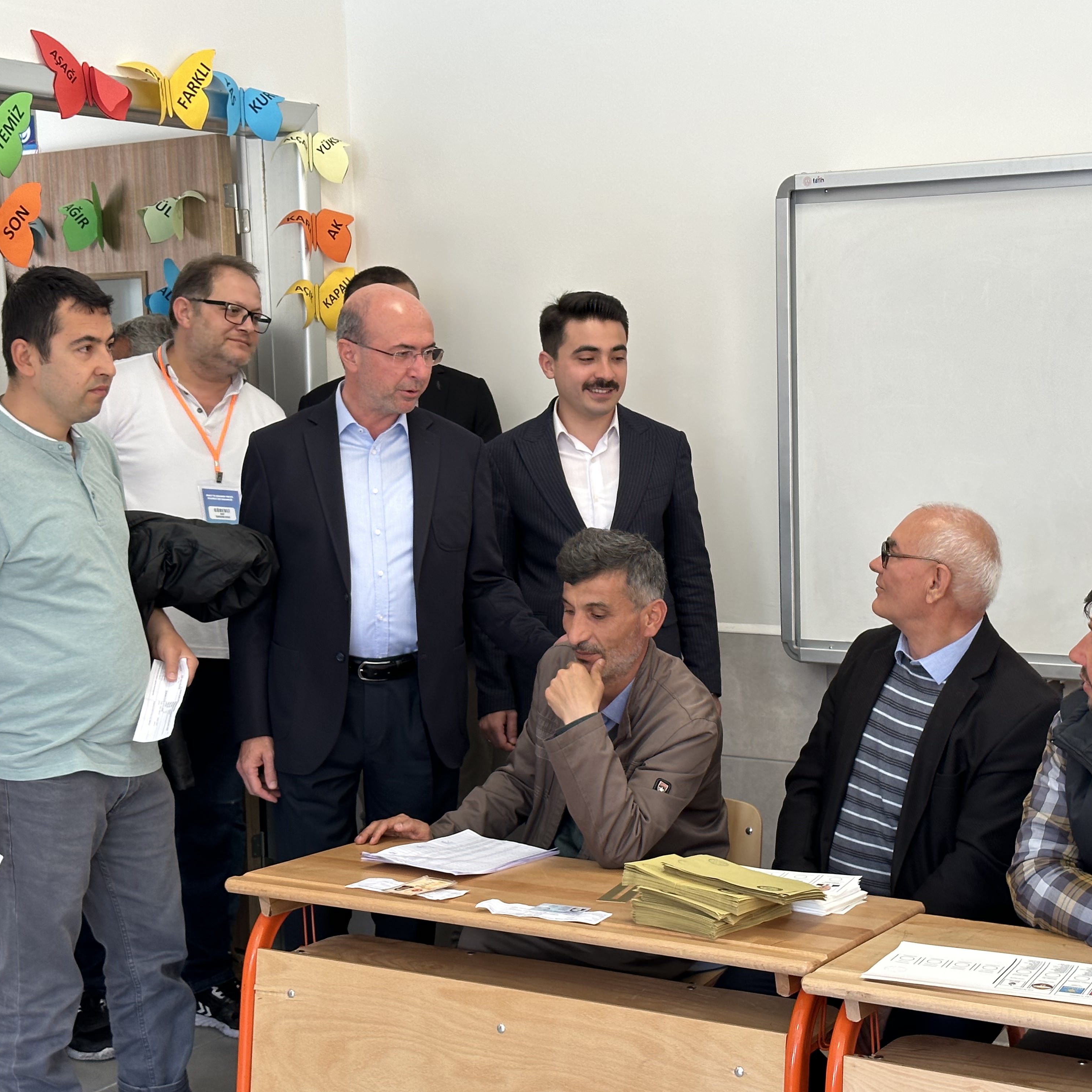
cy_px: 544
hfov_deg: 30.0
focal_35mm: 57
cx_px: 666
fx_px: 2034
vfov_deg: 30.0
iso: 80
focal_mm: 6.86
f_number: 1.78
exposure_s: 1/103
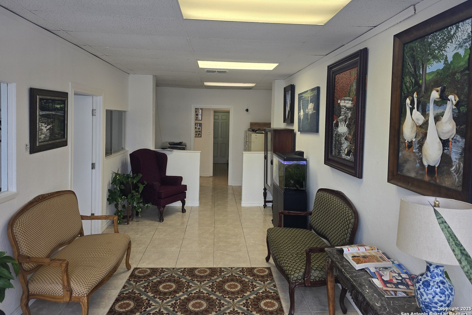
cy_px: 139
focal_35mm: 24
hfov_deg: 73.7
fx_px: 315
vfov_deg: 53.0
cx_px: 236
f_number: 1.7
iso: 64
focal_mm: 6.3
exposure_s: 1/120
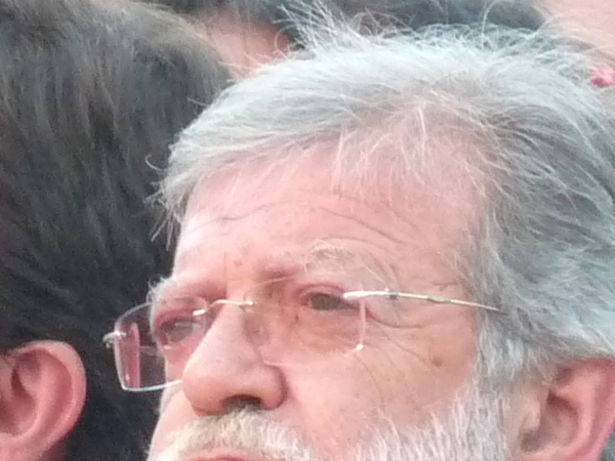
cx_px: -383
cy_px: 713
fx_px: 26667
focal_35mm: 1501
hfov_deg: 1.3
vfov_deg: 1.0
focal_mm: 44
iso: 400
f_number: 3.7
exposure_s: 1/60
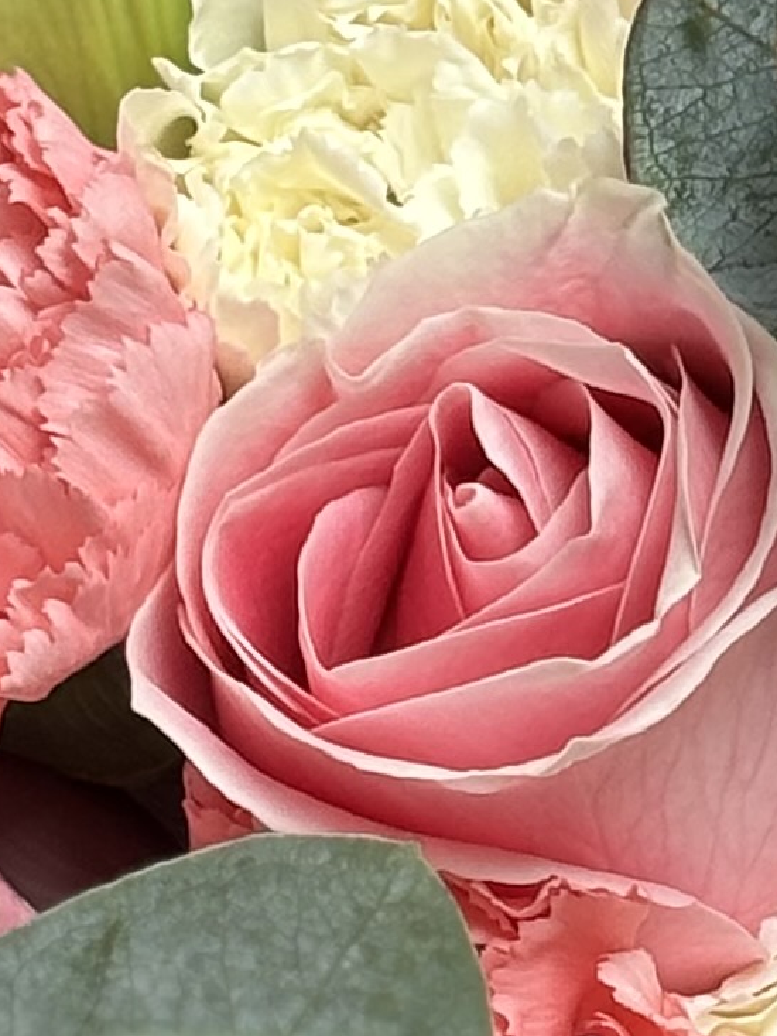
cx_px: 1054
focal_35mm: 286
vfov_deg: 6.9
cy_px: 1175
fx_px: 8557
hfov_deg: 5.2
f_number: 1.6
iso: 50
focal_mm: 5.96
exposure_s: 1/105
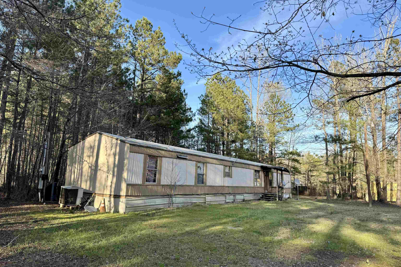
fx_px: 278
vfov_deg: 51.3
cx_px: 200
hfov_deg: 71.5
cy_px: 138
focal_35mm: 25
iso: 80
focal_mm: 6.86
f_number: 1.78
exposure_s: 1/1238
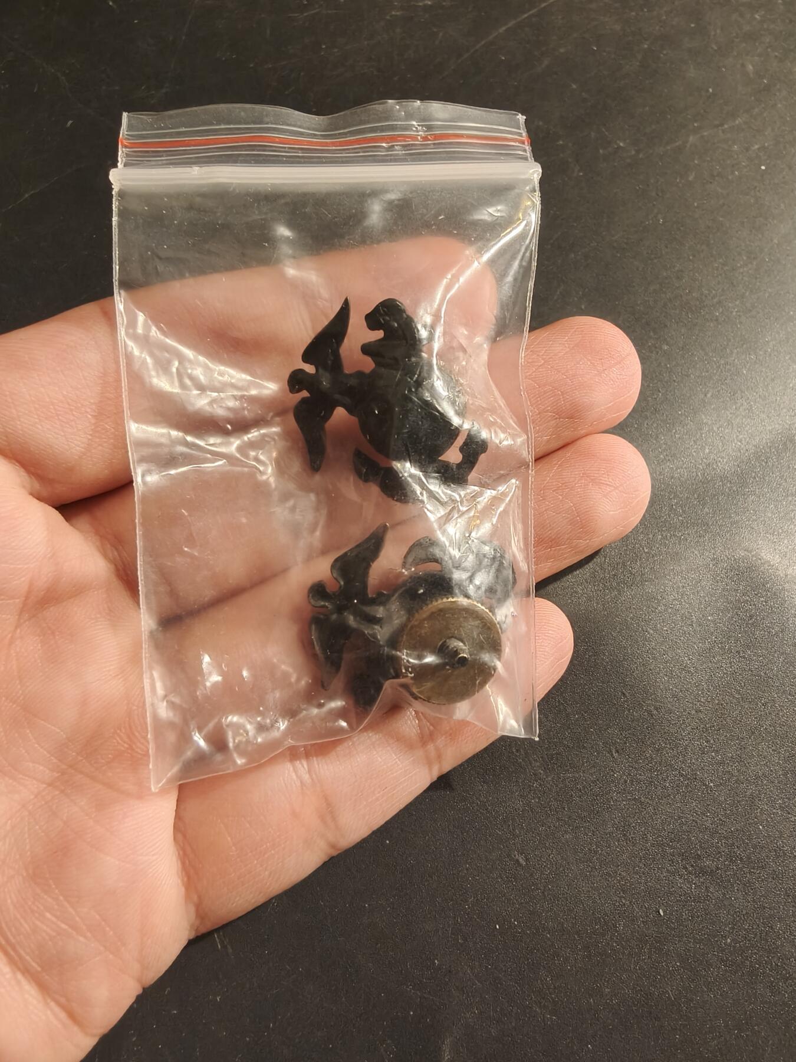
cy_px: 531
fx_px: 705
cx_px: 398
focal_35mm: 23
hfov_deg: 58.9
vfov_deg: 73.9
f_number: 2
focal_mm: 2.32
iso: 200
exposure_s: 1/83.5
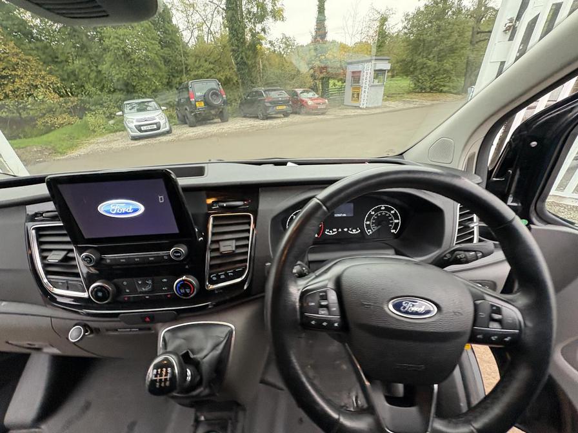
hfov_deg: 102.1
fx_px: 234
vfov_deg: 85.7
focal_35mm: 14
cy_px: 216
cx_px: 289
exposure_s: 1/60
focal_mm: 2.22
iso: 400
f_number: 2.2
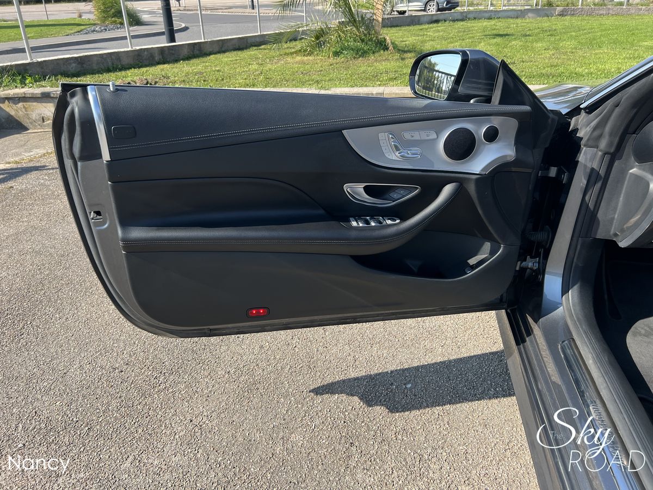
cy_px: 245
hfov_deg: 67.3
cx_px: 326
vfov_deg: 53.1
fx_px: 490
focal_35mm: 26
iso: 50
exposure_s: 1/1311
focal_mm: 5.7
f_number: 1.5
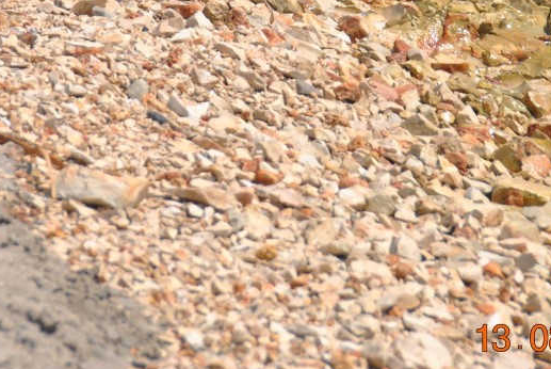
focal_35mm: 373
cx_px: 281
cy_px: -10
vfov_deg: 3.7
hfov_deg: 5.5
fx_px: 5715
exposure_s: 1/640
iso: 100
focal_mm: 112
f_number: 6.3
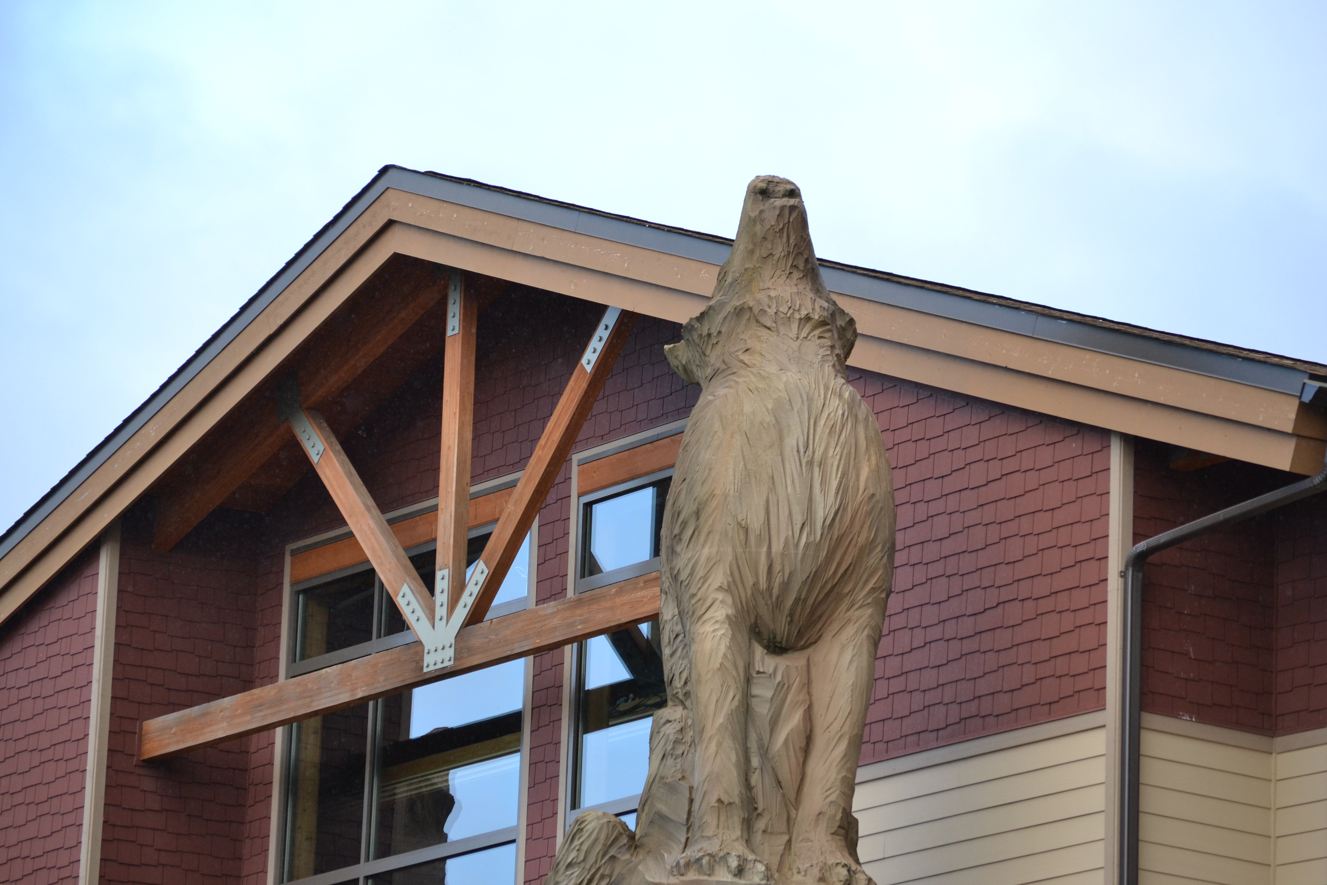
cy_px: 442
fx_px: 6911
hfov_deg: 11.0
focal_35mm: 188
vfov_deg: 7.3
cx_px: 664
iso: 560
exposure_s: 1/500
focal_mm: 125
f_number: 4.8
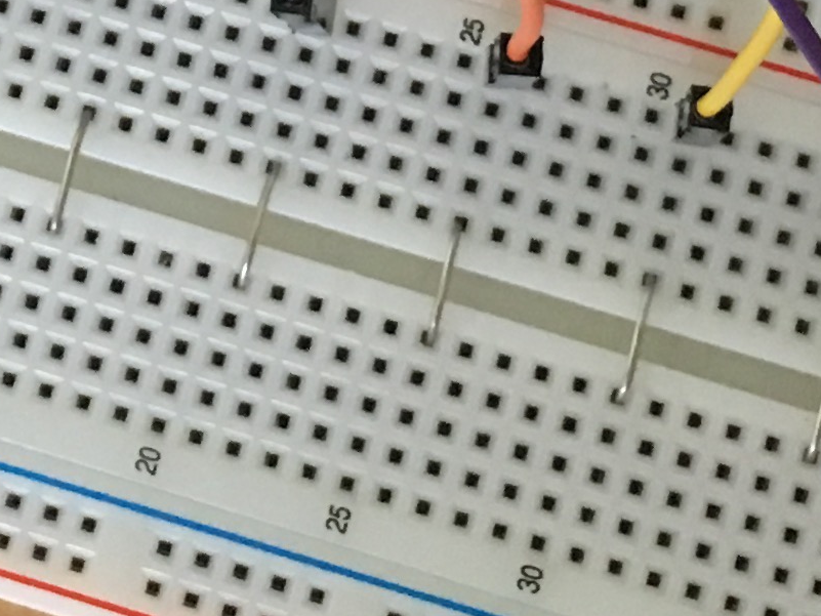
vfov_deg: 9.6
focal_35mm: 146
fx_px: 3463
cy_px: -506
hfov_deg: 13.5
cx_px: 249
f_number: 2.2
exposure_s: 1/17
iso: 200
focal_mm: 4.15
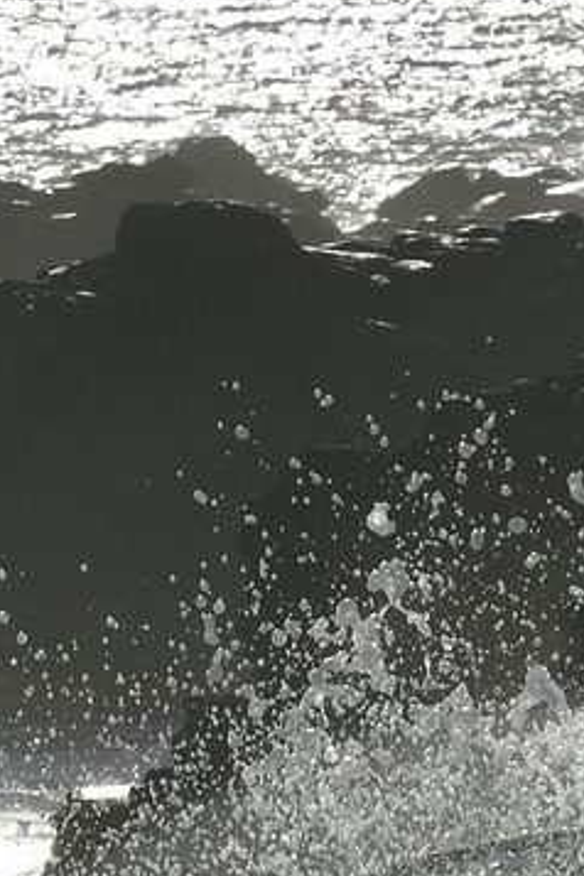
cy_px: 1848
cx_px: 685
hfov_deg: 1.2
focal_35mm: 1109
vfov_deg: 1.9
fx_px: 26984
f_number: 14
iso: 200
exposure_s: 1/400
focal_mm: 165
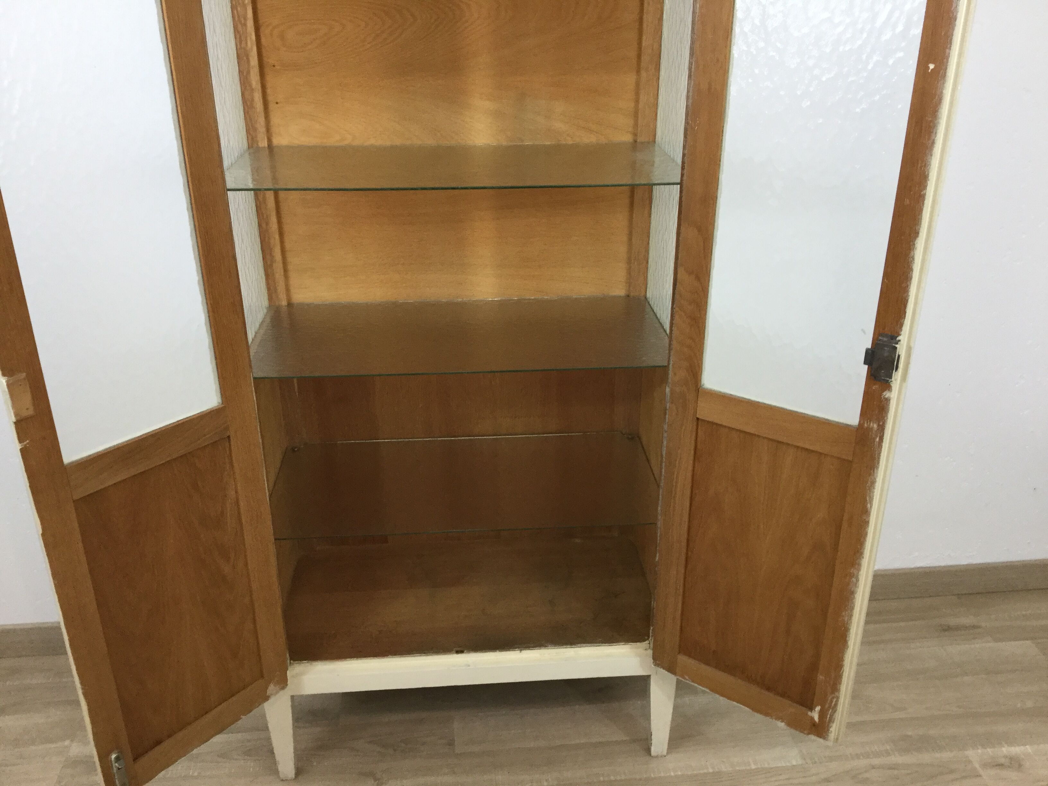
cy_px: 393
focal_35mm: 31
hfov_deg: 58.4
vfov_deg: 45.4
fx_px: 939
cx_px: 524
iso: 100
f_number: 2.4
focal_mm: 3.3
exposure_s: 1/33
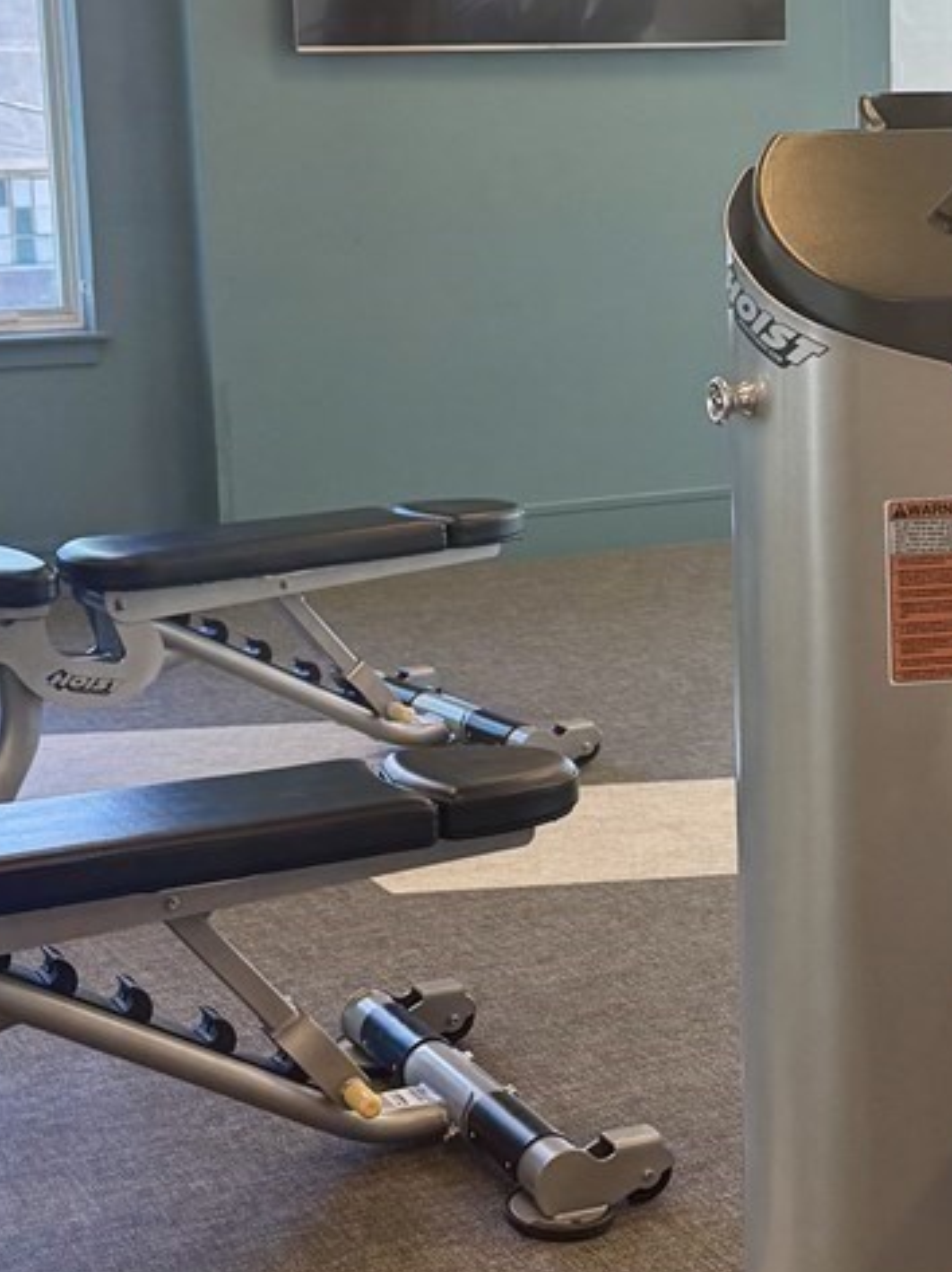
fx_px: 2864
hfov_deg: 18.6
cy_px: 492
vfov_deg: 25.0
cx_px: 818
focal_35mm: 78
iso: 100
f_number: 1.78
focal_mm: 6.76
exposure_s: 1/120
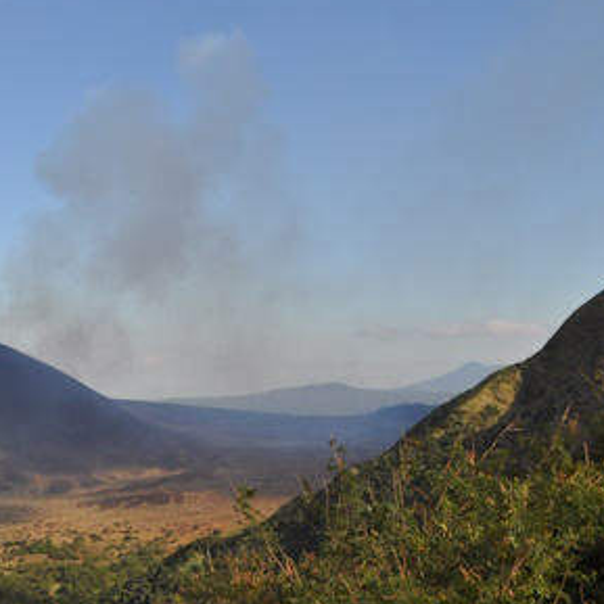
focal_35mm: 62
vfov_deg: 27.6
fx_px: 1224
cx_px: 146
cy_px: 216
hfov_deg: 27.3
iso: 200
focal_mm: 22
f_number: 10
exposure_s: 1/400
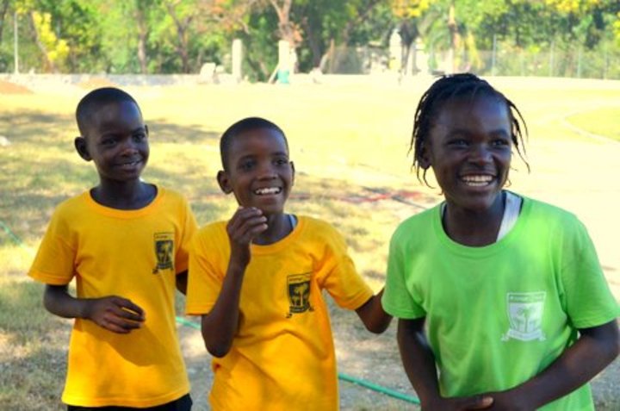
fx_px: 928
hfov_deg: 36.9
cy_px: 206
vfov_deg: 25.0
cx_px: 310
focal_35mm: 54
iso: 200
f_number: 6.3
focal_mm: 36
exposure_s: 1/160
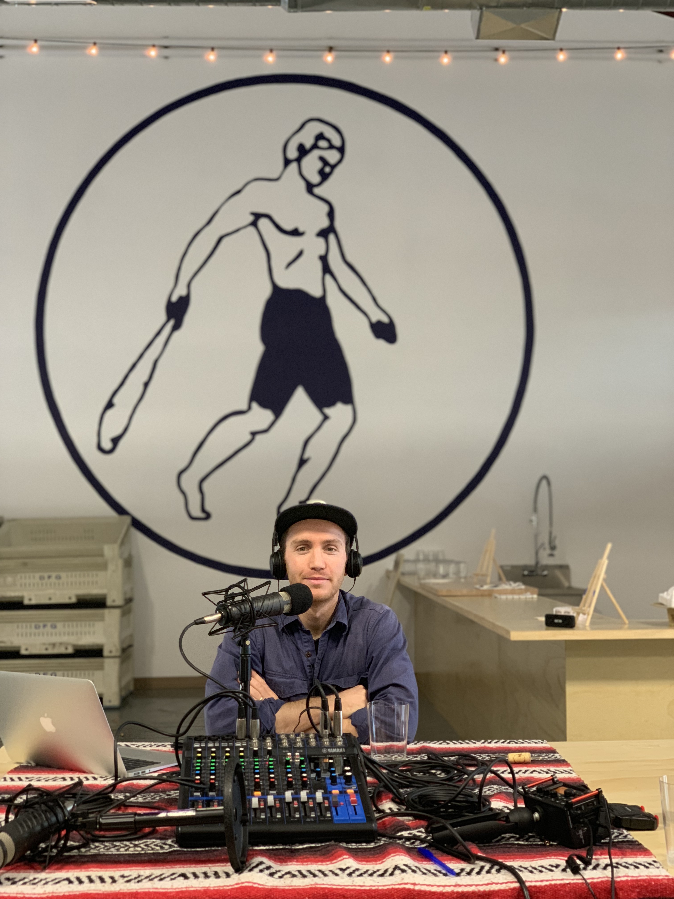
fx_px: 1350
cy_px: 450
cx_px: 337
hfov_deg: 28.0
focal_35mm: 52
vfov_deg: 36.8
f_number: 2.4
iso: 320
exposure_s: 1/60
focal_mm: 6
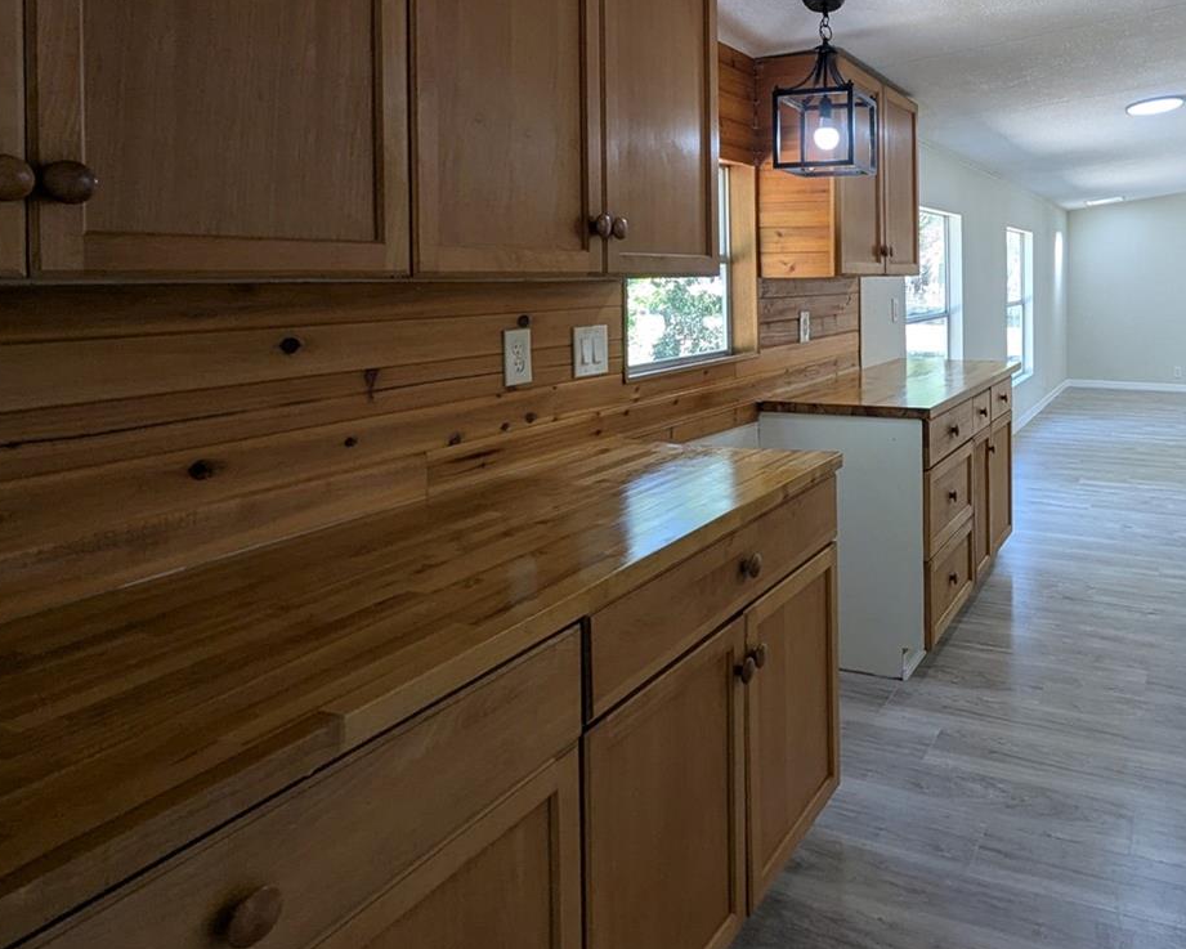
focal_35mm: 22
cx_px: 883
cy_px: 273
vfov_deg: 60.7
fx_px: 772
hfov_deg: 70.2
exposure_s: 1/60
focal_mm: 1.95
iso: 54
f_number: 2.2
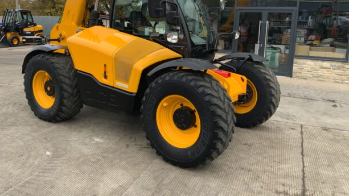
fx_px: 305
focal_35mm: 33
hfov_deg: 59.5
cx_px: 179
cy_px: 74
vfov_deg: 35.5
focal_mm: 3
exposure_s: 1/111
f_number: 1.8
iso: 64
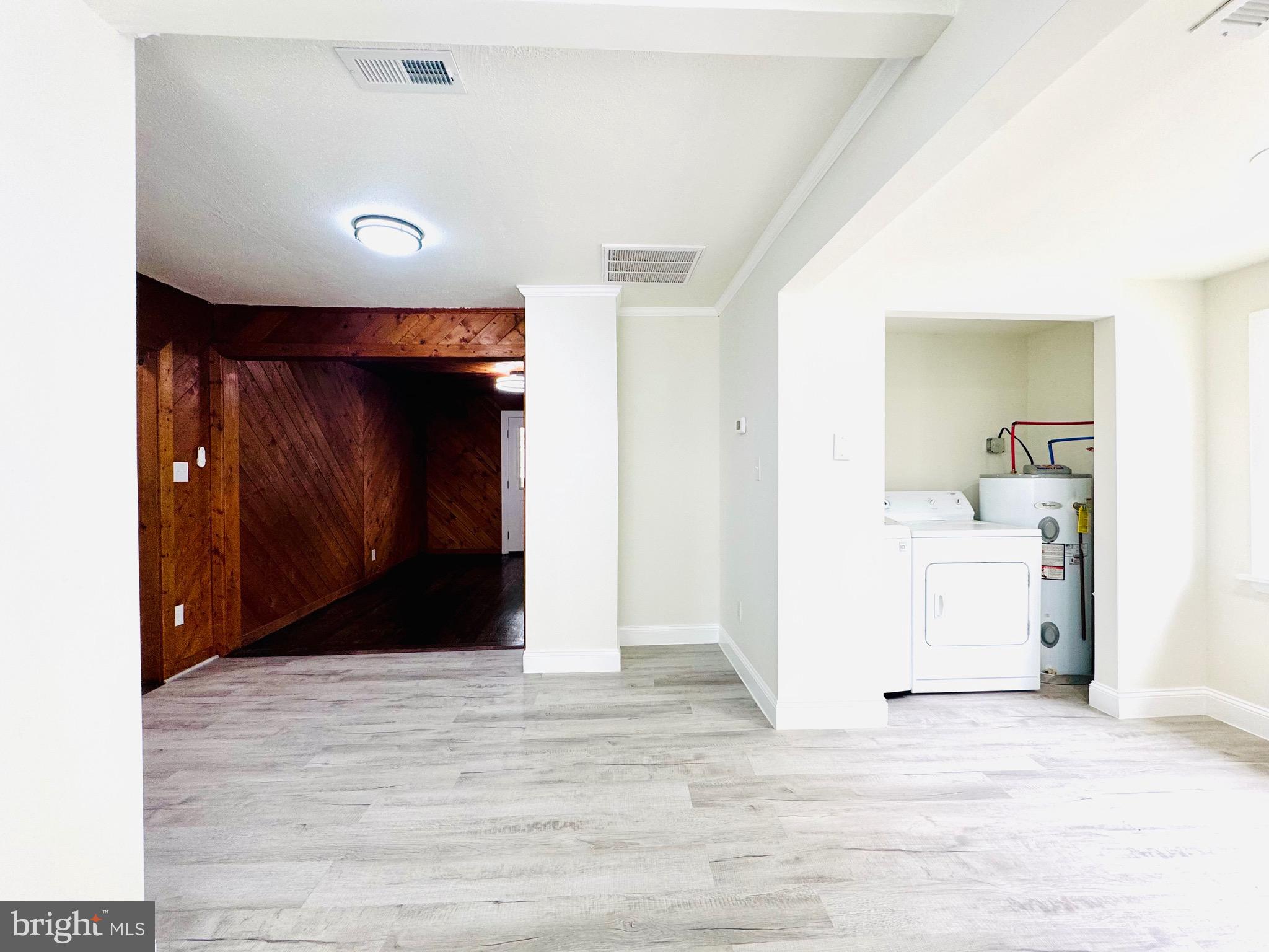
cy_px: 476
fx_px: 513
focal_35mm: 14
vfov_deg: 85.7
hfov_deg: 102.1
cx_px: 634
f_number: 2.2
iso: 125
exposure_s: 1/120
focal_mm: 2.22
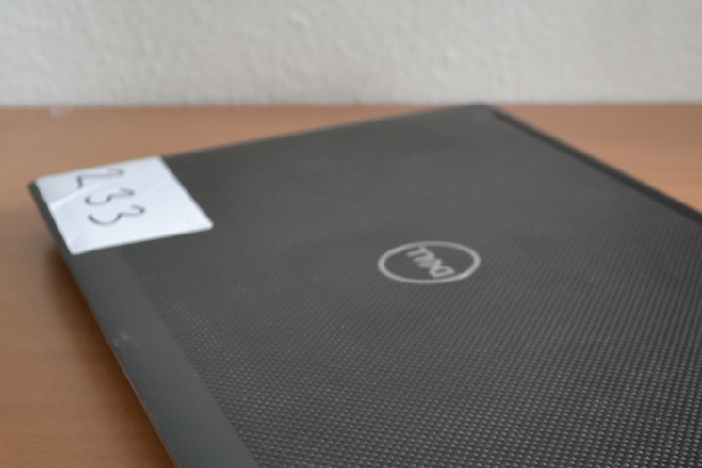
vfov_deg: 23.1
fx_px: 1131
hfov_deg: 33.8
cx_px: 524
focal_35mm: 58
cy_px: 360
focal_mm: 18
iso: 400
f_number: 3.5
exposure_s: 1/50
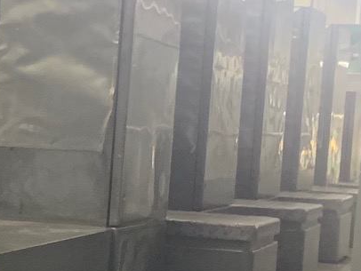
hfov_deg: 13.5
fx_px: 1346
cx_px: -309
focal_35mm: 129
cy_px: 244
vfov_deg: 11.4
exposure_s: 1/50
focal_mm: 4.25
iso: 320
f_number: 1.8
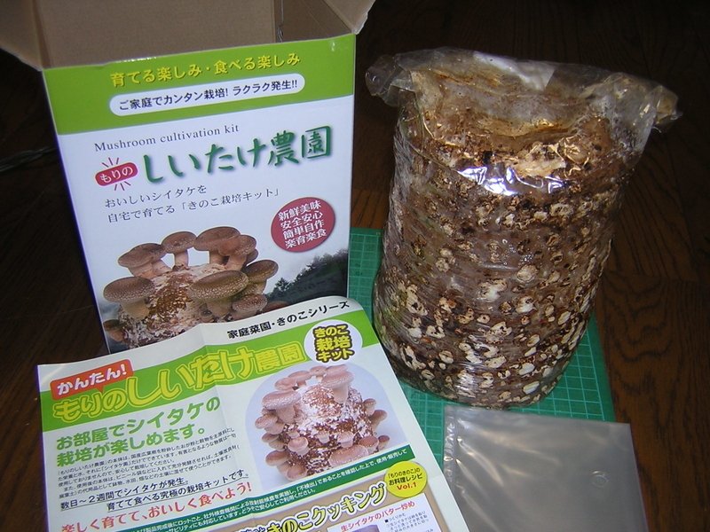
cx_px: 355
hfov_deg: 51.4
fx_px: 738
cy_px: 266
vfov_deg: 39.7
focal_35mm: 36
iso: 100
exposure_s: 1/60.1
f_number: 2.6
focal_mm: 4.7
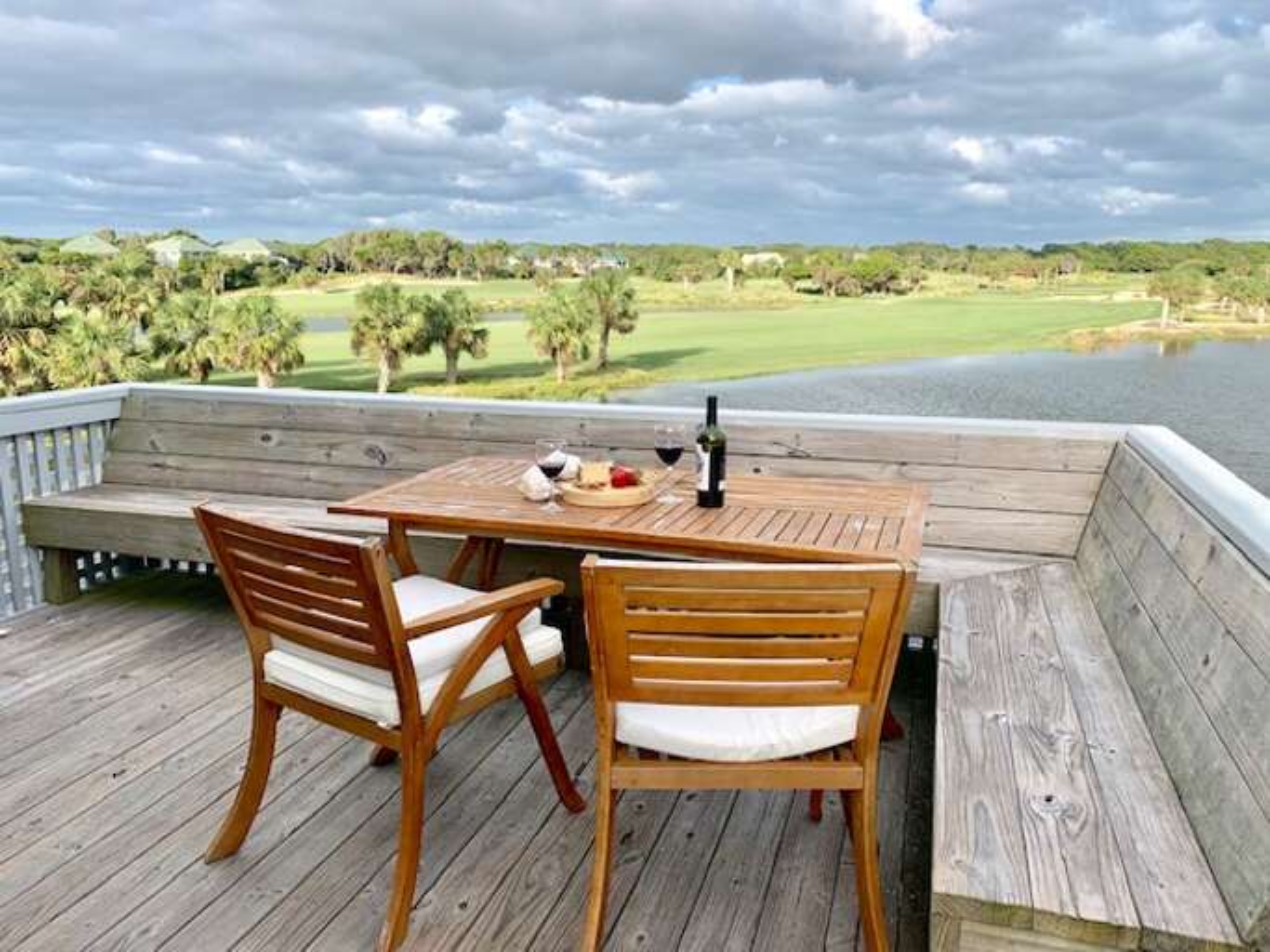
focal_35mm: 26
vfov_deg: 53.0
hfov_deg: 67.3
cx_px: 635
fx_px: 954
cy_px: 476
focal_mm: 4.25
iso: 25
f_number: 1.8
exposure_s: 1/887
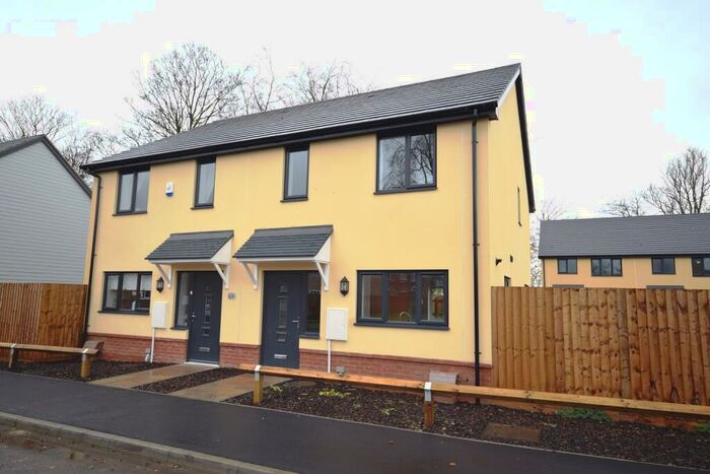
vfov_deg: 56.2
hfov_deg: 77.3
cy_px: 237
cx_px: 355
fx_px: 444
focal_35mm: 22
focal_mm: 15
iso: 100
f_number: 6.3
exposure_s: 1/50
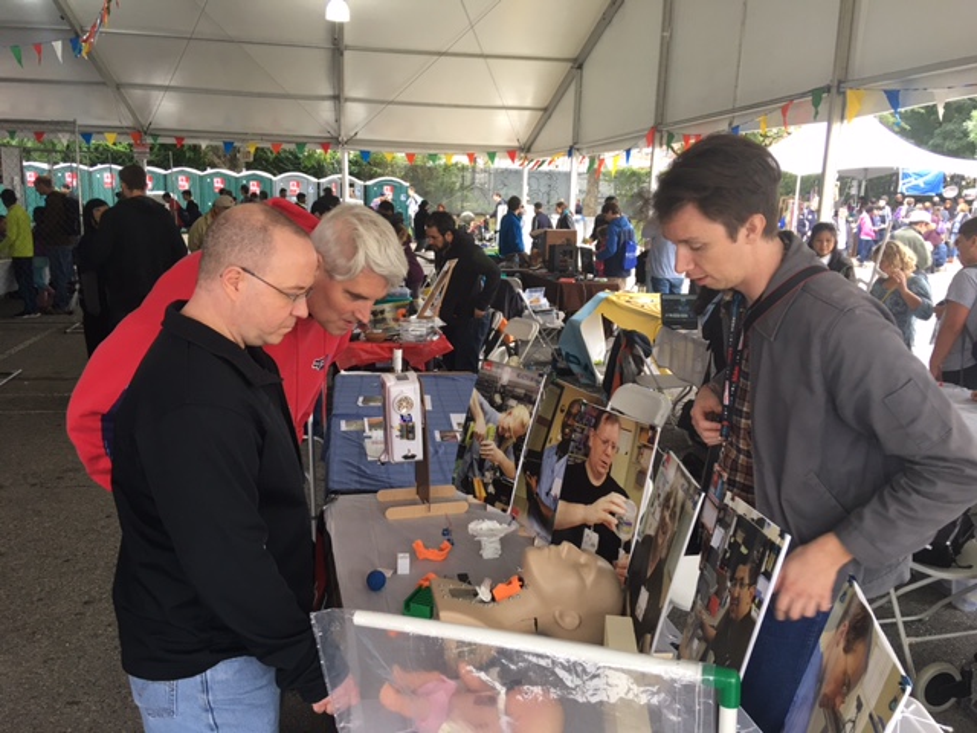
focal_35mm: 29
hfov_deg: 61.7
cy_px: 366
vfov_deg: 48.2
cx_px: 488
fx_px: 818
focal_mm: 4.15
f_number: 2.2
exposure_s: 1/15
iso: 25
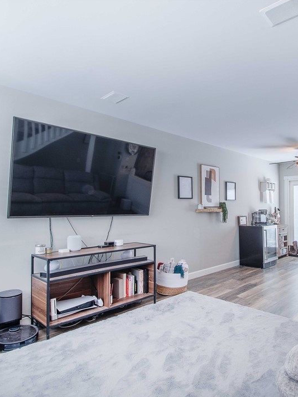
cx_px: 203
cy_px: 200
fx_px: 253
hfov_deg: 59.4
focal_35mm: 22
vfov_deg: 76.4
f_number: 16
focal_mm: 10
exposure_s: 1/1.25
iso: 400
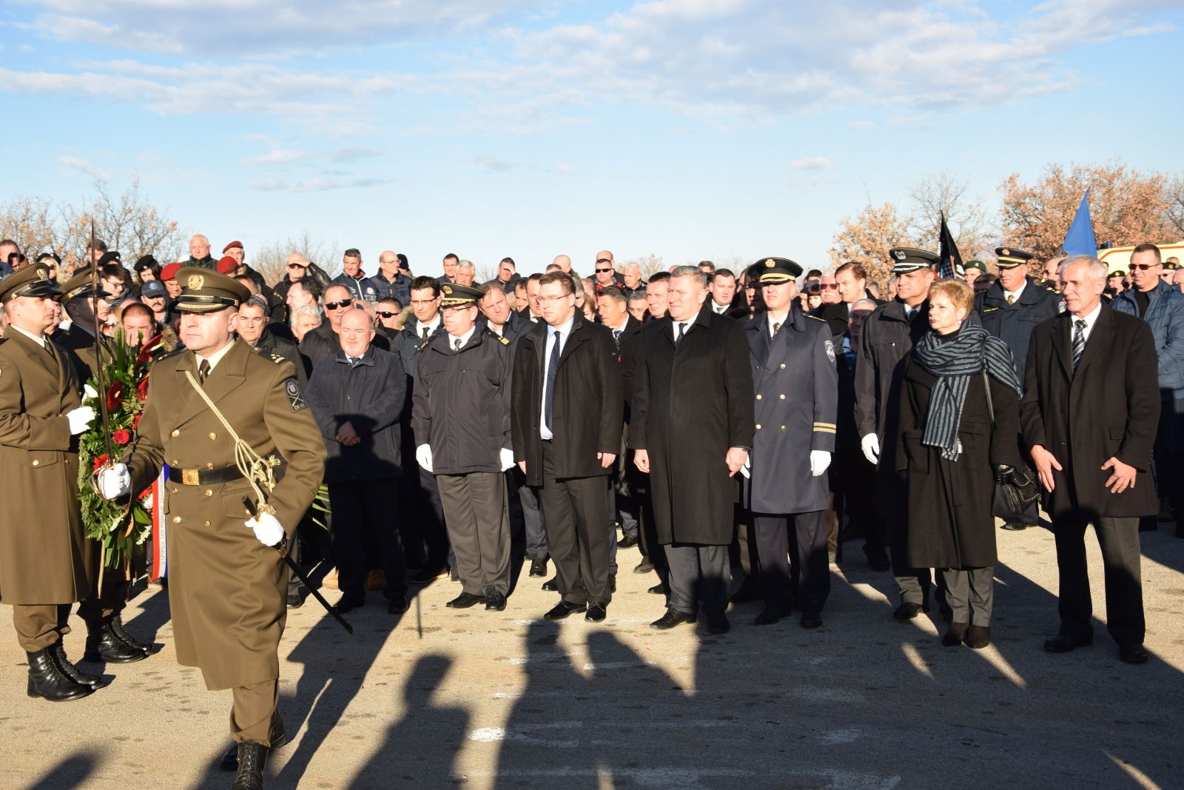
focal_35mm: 42
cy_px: 395
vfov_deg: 31.9
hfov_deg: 46.4
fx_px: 1381
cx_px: 592
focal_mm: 28
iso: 100
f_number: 7.1
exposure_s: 1/200
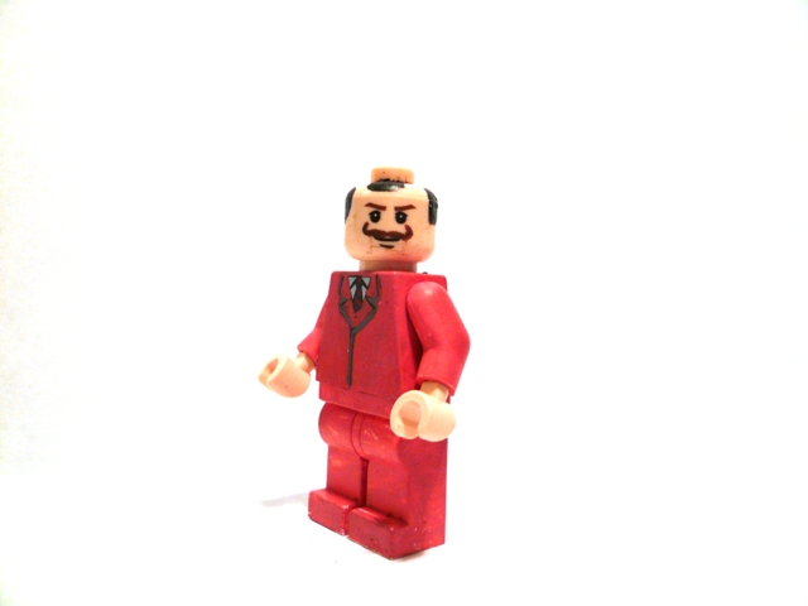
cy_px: 303
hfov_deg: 63.4
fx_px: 654
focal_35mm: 28
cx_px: 404
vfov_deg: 49.7
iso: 100
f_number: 2.8
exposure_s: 1/40
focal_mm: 4.6
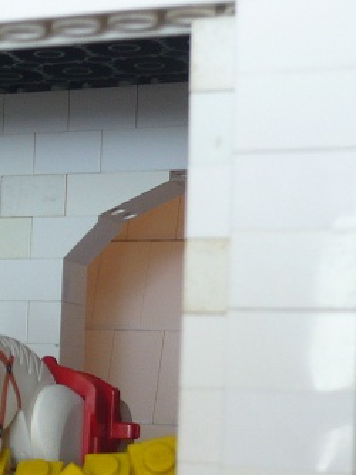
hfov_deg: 13.5
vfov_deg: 18.9
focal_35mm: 103
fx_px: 1414
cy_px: 371
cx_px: -187
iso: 100
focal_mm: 7
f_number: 3.4
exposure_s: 1/30
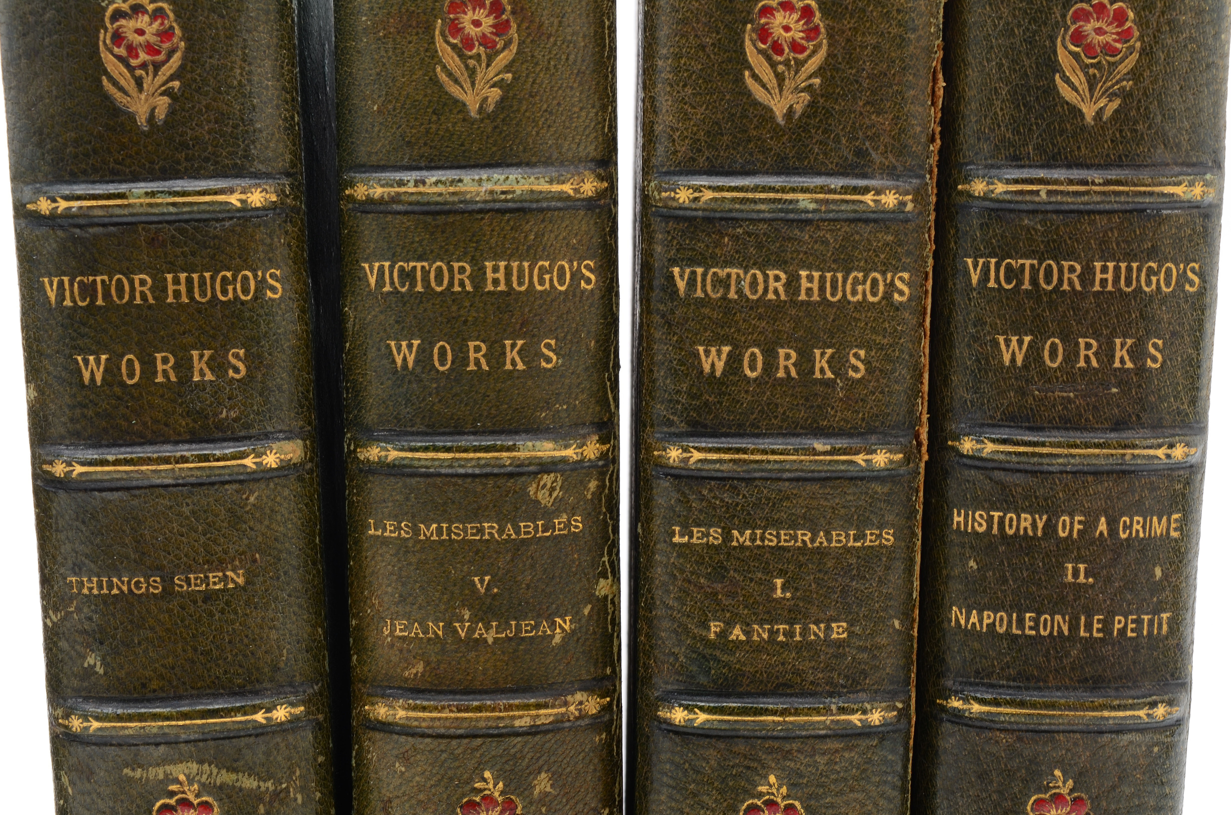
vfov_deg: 20.1
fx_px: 2303
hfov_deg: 29.9
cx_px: 616
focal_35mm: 68
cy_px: 408
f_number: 18
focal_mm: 45
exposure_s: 1/160
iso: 100
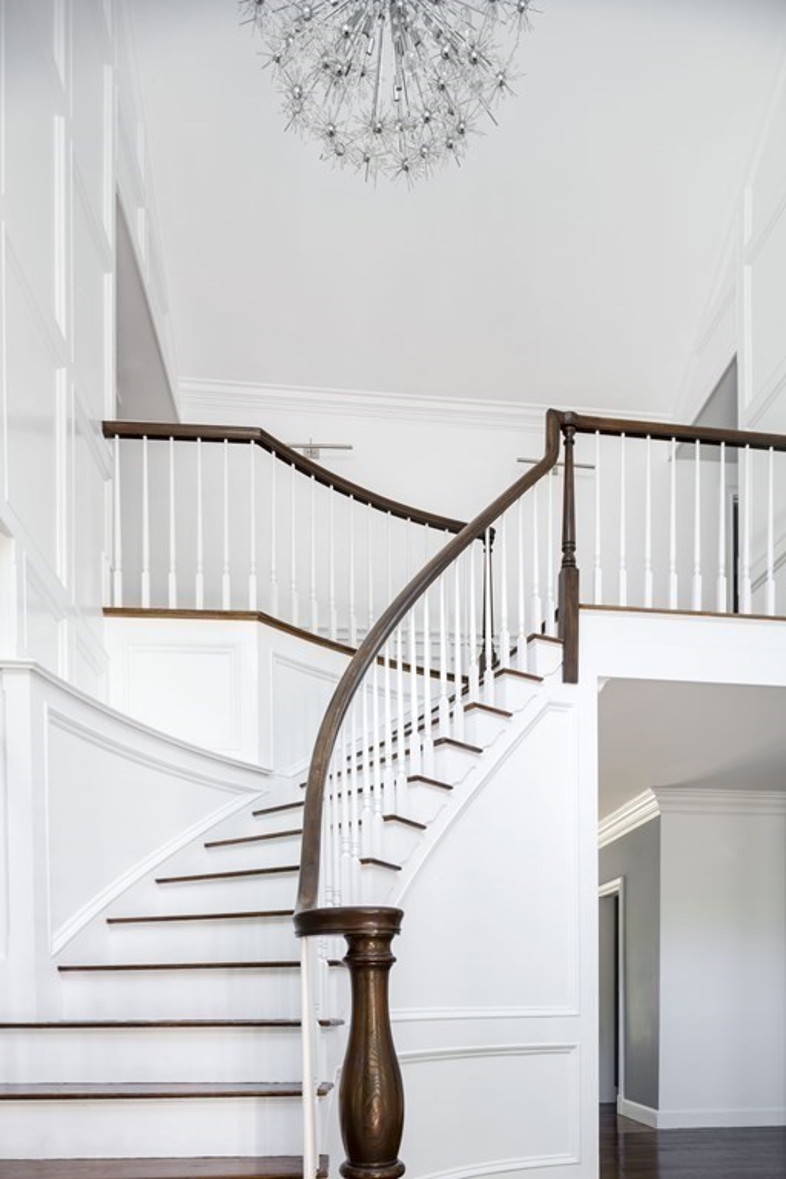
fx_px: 786
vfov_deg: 73.7
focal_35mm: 24
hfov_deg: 53.1
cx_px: 393
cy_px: 590
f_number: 11
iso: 100
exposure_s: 1/1.25
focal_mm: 24
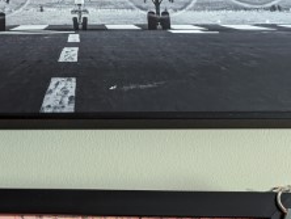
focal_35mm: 69
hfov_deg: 27.0
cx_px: 18
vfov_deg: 21.3
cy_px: 131
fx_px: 581
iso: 809
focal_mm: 6.81
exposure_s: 1/23.8
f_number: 1.85
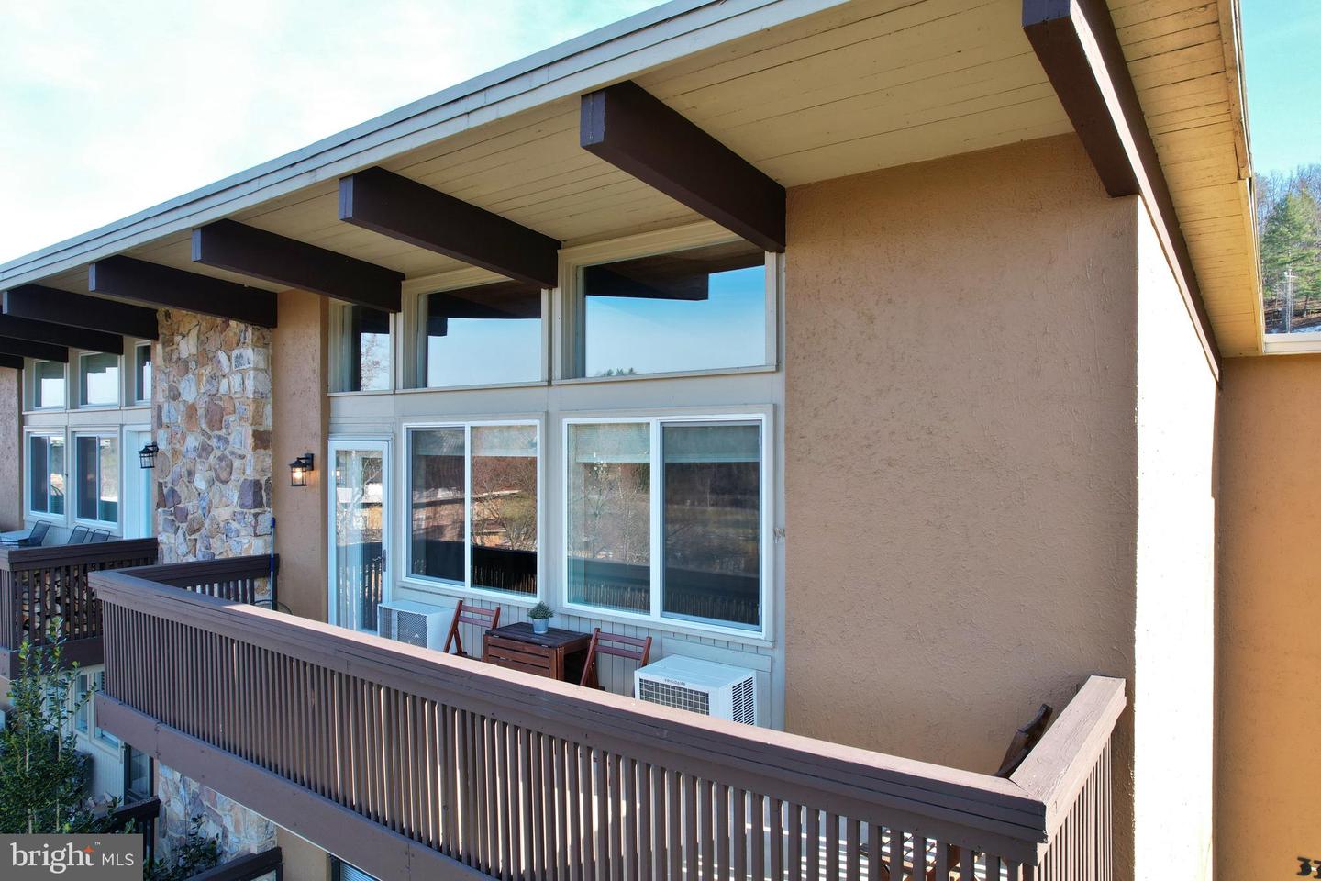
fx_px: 807
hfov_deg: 78.6
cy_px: 440
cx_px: 660
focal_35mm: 22
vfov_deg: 57.2
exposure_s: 1/320
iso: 100
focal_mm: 8.38
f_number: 2.8
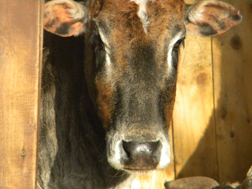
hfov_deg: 4.8
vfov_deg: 3.6
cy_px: 94
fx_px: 3014
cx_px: 126
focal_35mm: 414
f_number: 5.4
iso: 680
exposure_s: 1/282
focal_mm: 75
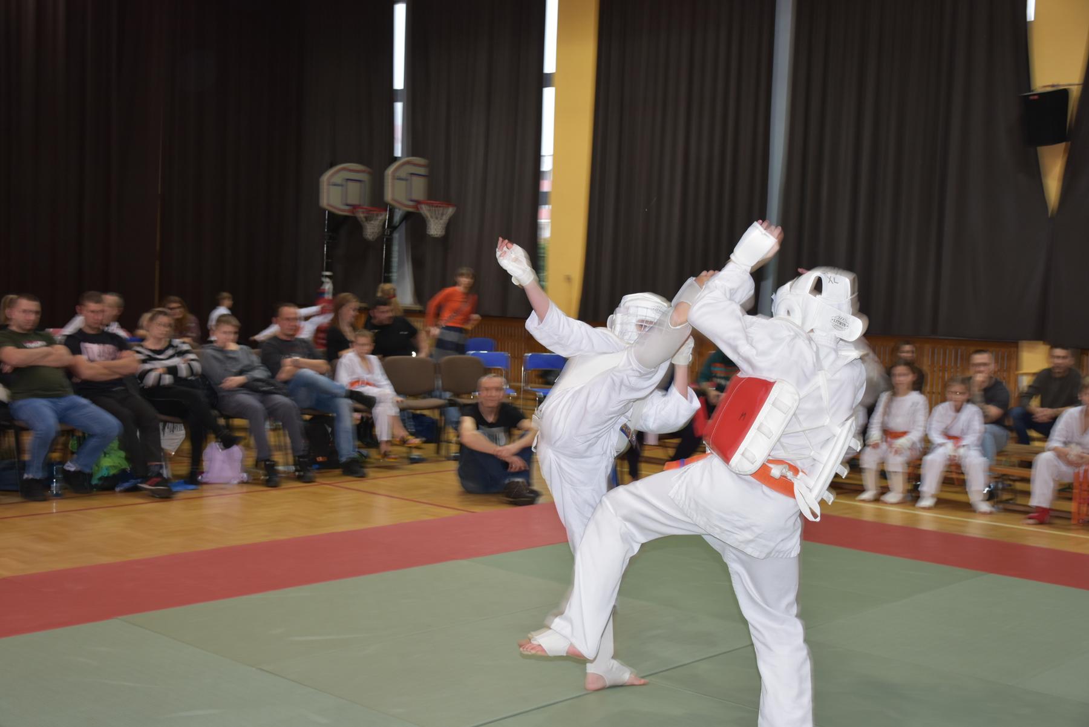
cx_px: 544
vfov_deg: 29.9
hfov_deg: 43.6
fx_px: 1361
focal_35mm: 45
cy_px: 364
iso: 400
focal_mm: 30
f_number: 4
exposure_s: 1/25
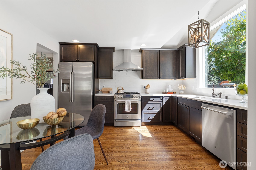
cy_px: 85
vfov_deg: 73.7
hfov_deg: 96.7
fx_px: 114
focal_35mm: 16
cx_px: 128
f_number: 8
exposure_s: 1/20
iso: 125
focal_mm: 16
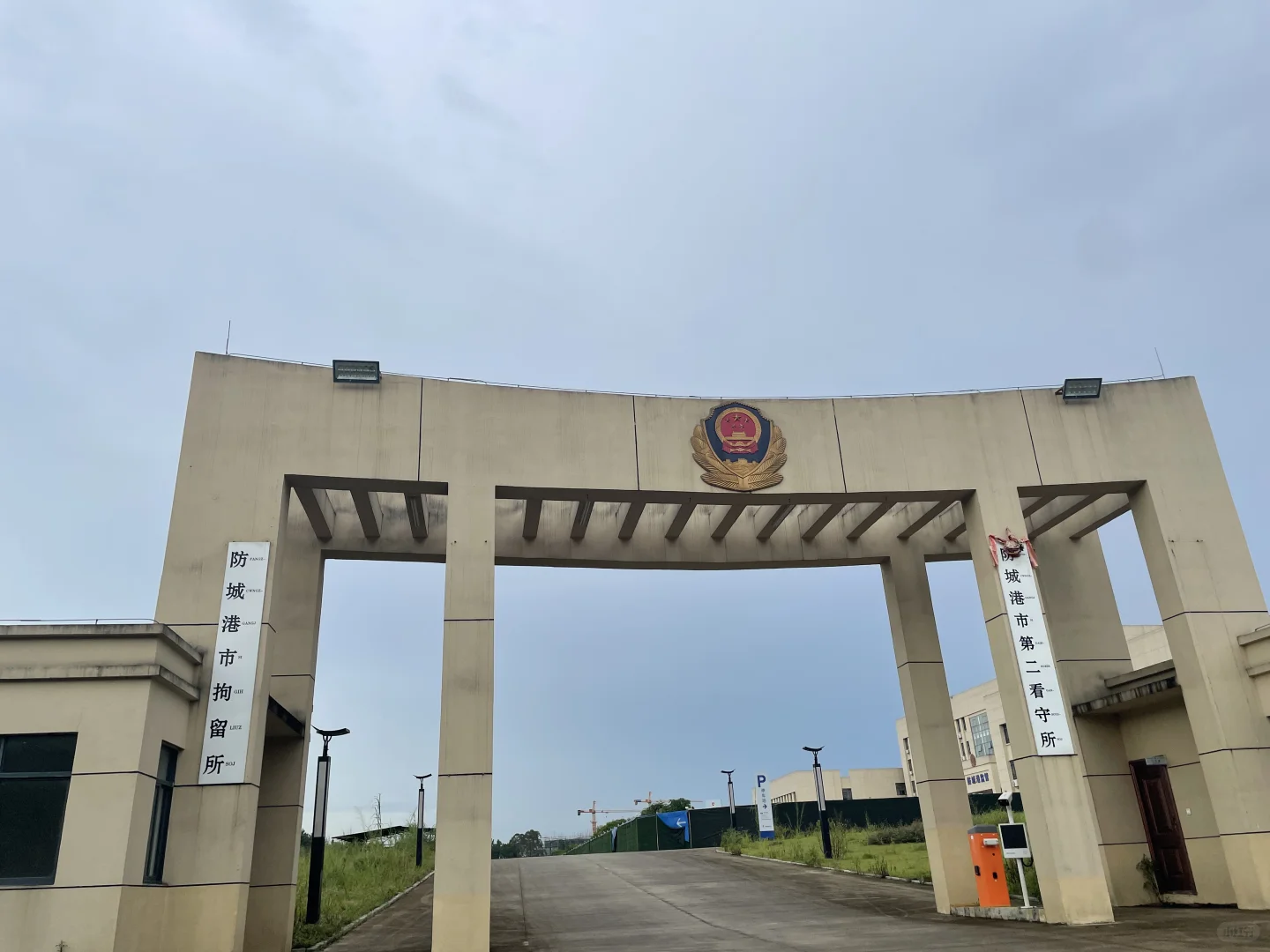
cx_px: 635
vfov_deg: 53.1
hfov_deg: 67.3
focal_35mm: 26
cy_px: 476
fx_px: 954
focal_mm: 4.2
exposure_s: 1/1715
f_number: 1.6
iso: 32
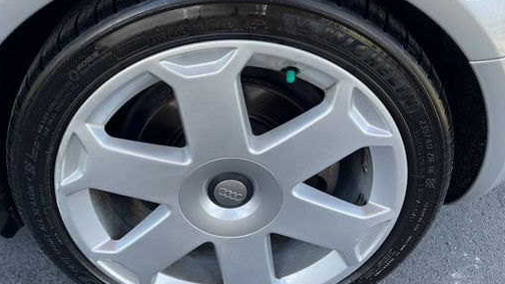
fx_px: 482
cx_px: 215
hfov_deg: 55.1
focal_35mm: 36
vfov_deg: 32.8
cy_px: 130
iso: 40
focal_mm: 5.7
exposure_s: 1/121
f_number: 1.5
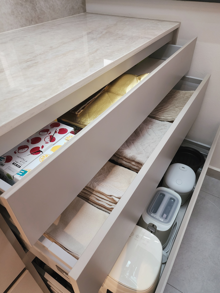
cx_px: 110
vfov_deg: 73.9
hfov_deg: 58.9
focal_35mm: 23
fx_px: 195
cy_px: 146
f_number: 1.8
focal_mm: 6.4
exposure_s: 1/100
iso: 640
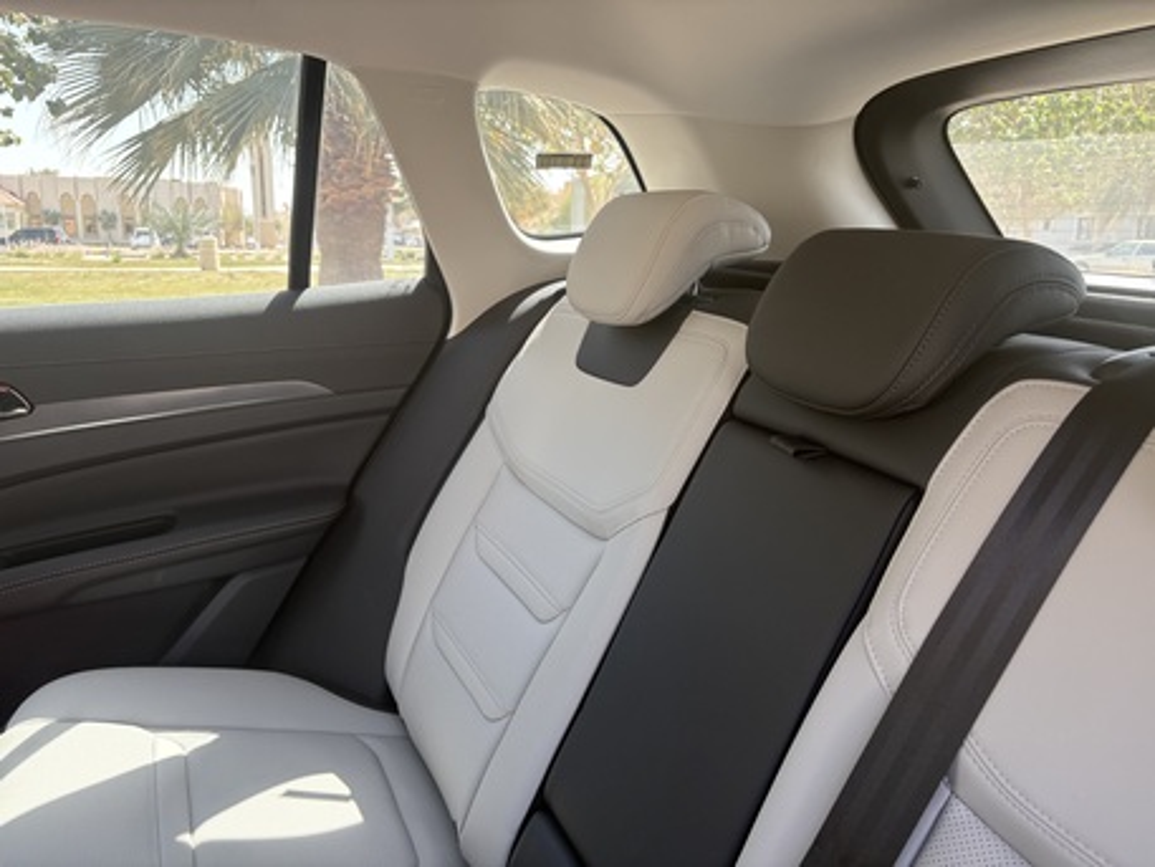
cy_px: 434
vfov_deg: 53.1
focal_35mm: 26
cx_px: 578
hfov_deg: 67.3
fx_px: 868
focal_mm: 5.96
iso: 100
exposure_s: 1/242
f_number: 1.6
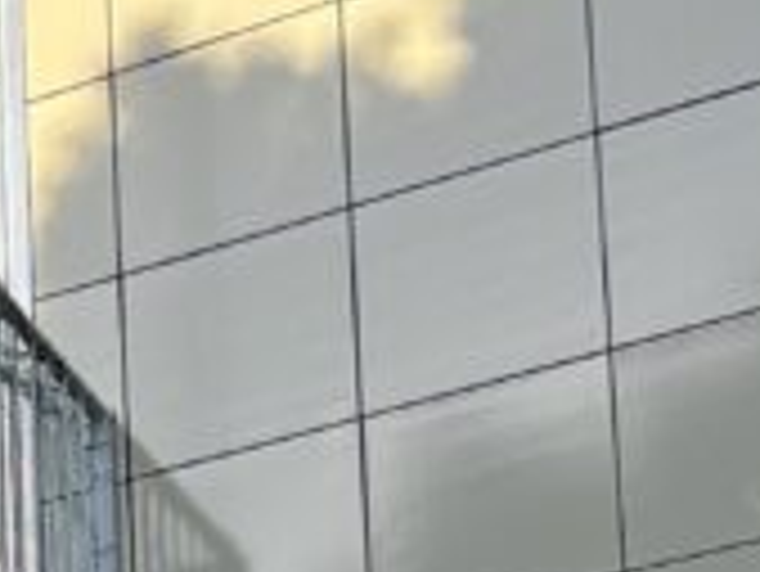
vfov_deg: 7.0
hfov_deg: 8.7
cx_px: -1331
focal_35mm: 197
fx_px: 4328
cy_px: 1540
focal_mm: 5.96
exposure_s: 1/1484
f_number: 1.6
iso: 50
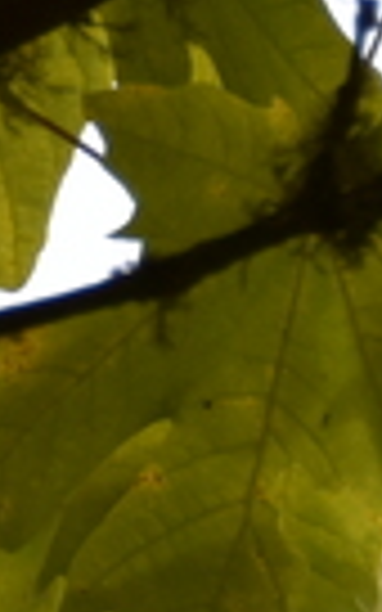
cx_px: 571
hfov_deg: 0.8
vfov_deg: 1.3
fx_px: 27268
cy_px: 1516
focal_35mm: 1637
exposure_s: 1/400
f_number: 5.6
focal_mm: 170
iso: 200
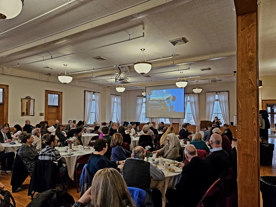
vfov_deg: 58.9
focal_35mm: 23
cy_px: 104
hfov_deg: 73.9
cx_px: 138
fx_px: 183
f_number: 1.8
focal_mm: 5.4
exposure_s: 1/120
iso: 250
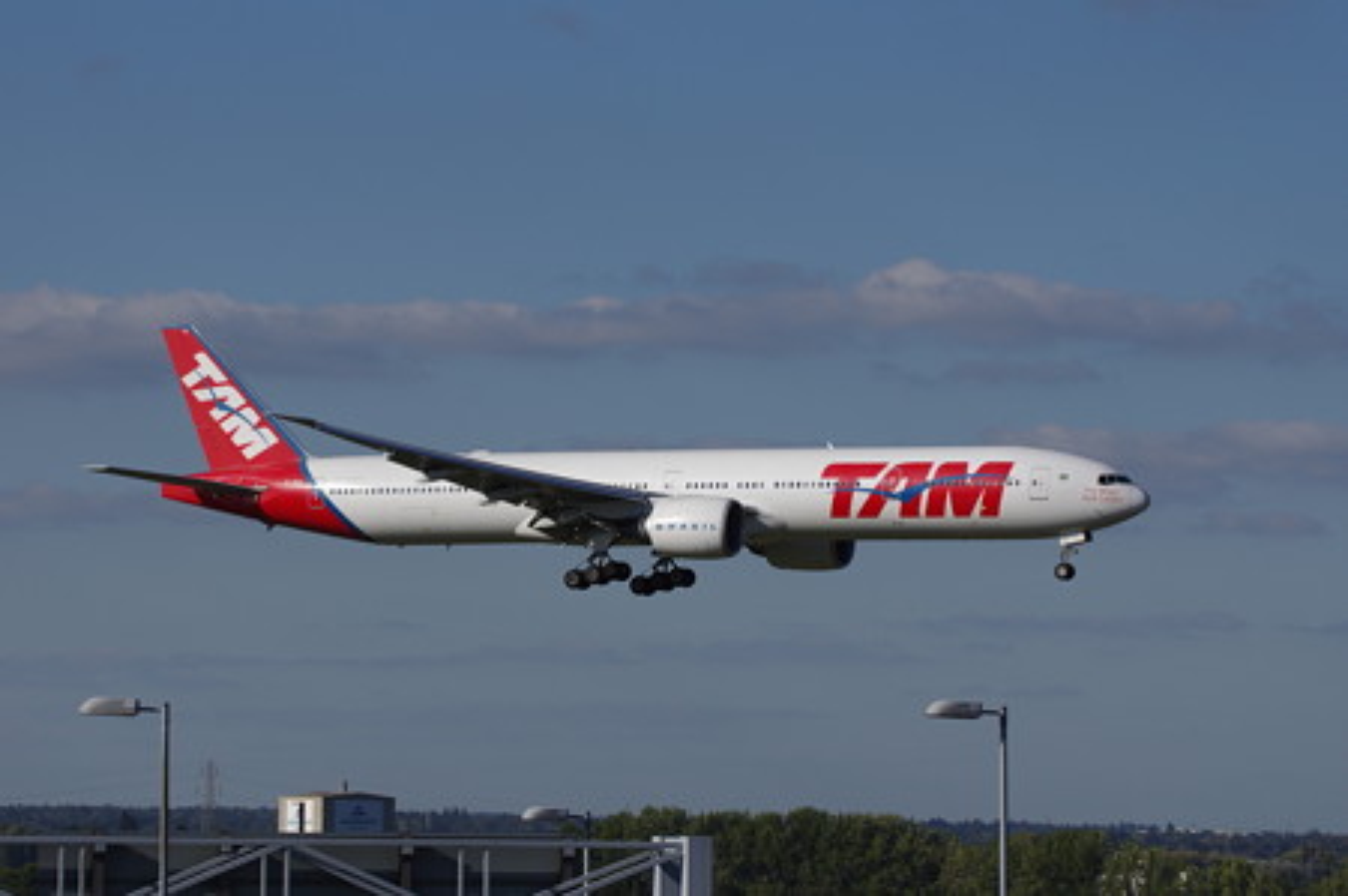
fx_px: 7855
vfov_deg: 6.5
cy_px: 448
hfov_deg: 9.8
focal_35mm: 210
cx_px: 674
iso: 160
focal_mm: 140
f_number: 8
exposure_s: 1/800
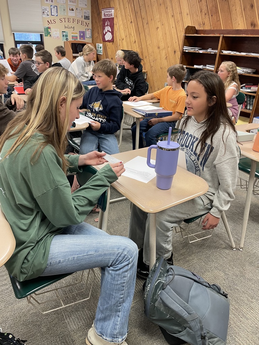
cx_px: 130
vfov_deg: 67.3
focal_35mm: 26
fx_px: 259
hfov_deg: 53.1
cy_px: 172
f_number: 1.6
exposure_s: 1/60
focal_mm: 4.2
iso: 100
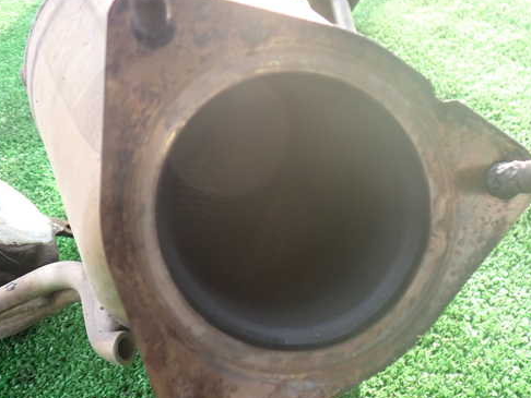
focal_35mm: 37
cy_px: 196
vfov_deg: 38.7
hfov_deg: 50.1
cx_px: 276
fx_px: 568
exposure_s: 1/200
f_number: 2.3
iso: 200
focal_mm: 5.4
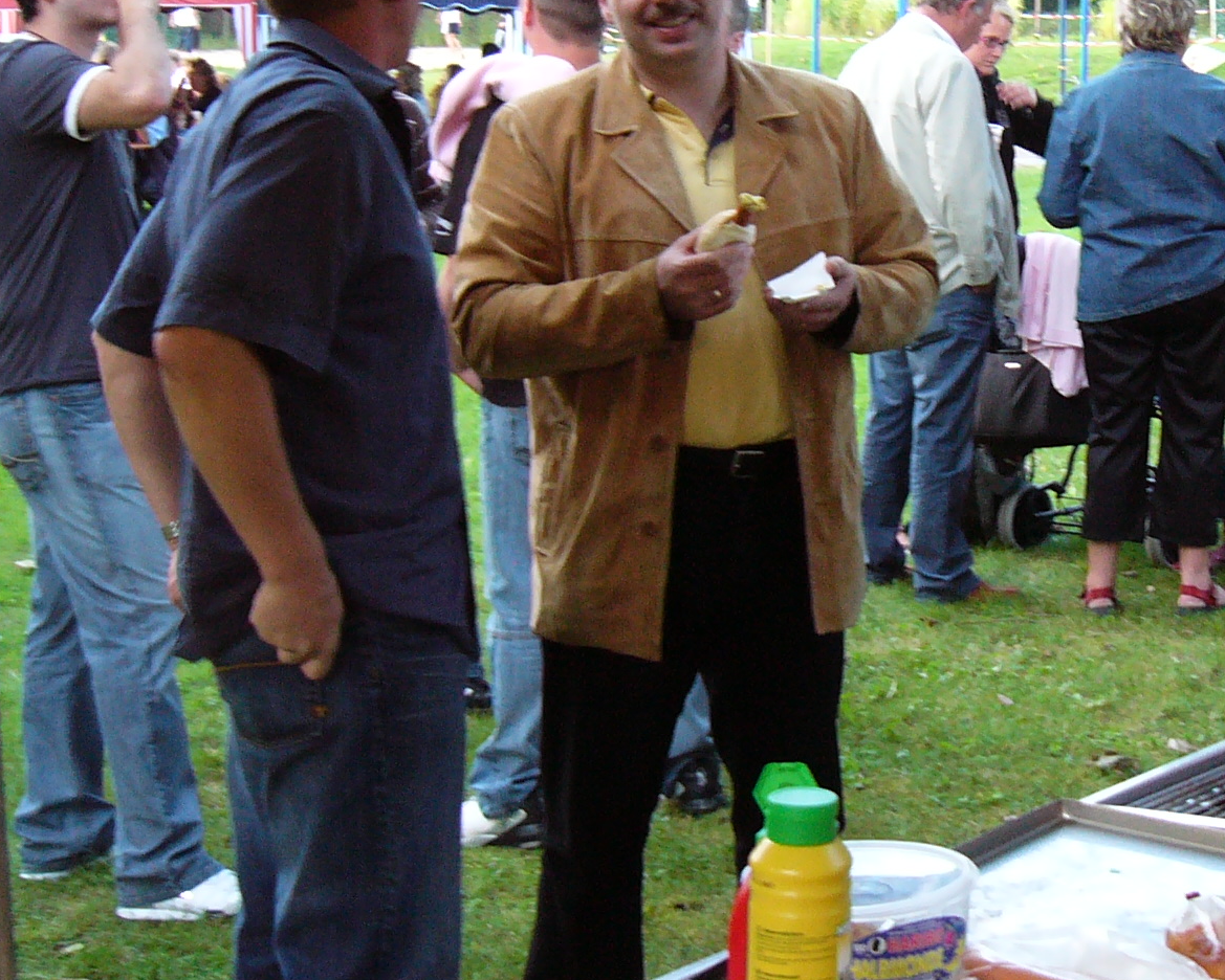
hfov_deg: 24.7
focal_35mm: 75
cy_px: 332
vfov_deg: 20.4
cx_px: 1082
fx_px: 2720
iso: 150
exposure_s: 1/25
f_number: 2.9
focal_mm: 6.5
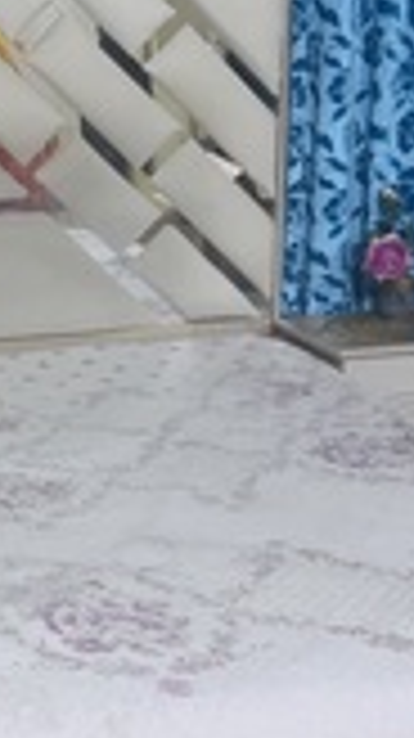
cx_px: -155
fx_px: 1545
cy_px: 587
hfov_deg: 14.5
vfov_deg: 26.4
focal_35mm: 79
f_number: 1.6
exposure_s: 1/40
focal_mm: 5.96
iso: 640
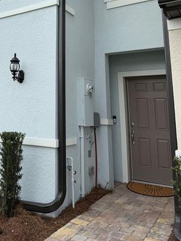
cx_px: 45
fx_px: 265
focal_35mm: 38
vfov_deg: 46.6
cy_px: 51
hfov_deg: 36.8
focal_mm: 6.76
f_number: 1.78
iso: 80
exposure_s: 1/1337
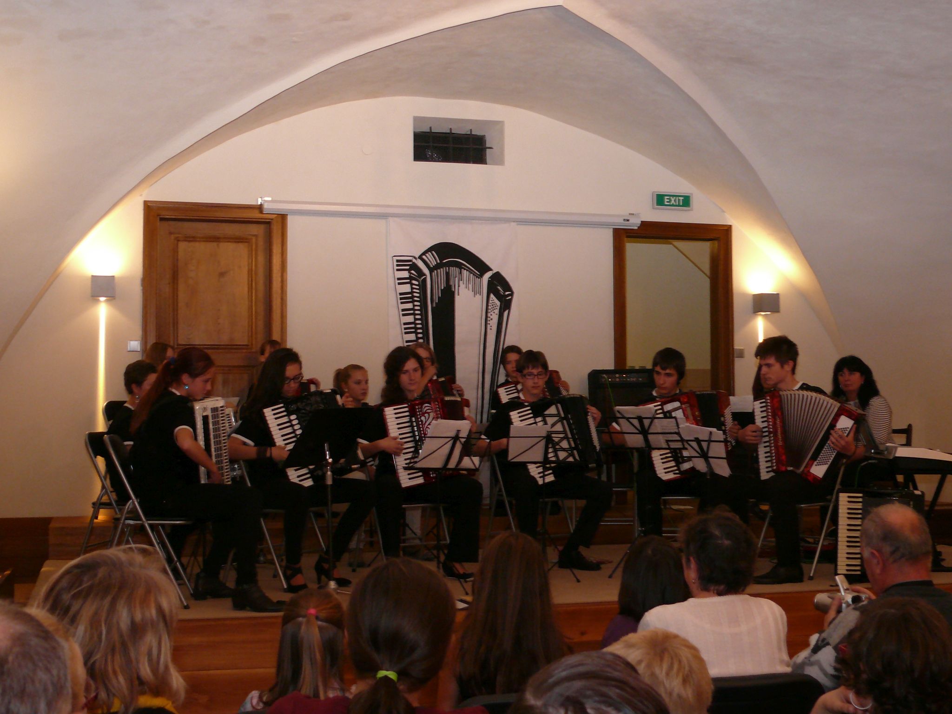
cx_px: 476
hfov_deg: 40.4
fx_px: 1293
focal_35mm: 47
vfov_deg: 30.9
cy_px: 357
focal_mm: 8.9
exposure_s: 1/30
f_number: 2.8
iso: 200
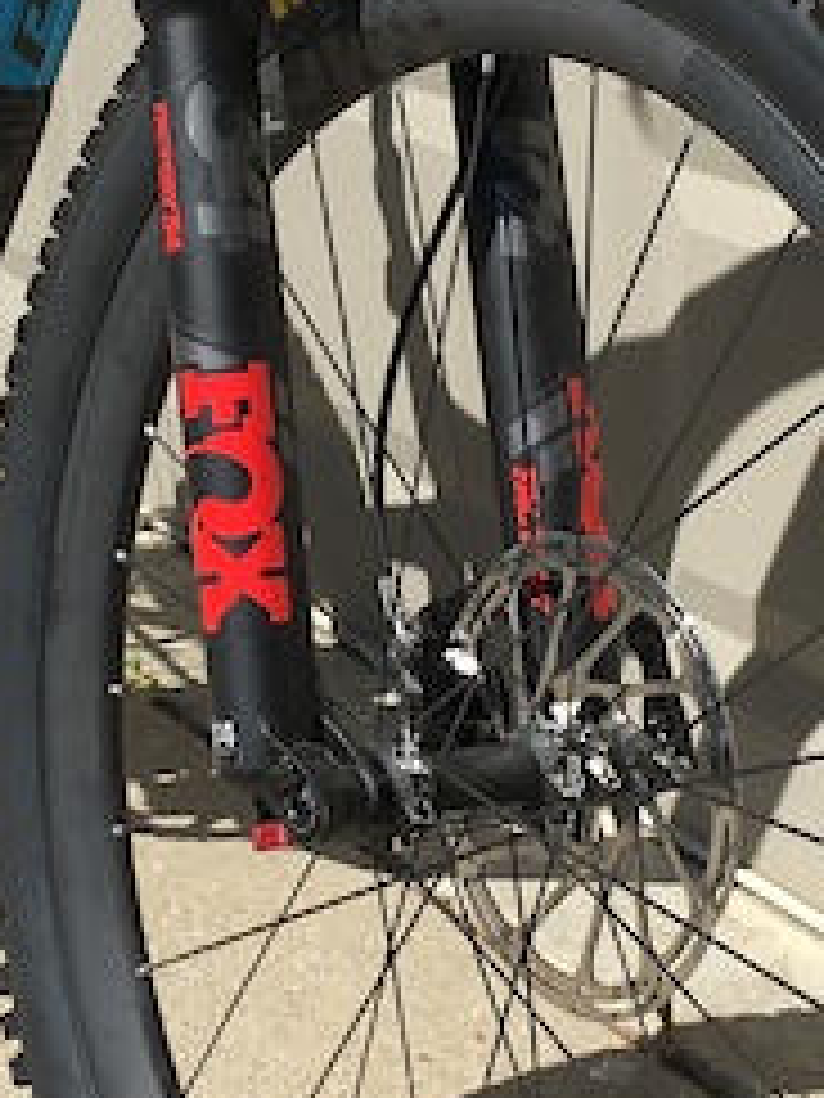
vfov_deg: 20.4
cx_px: 374
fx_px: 3015
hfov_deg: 15.6
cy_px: 194
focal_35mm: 95
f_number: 2.2
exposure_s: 1/1603
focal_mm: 4.15
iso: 25
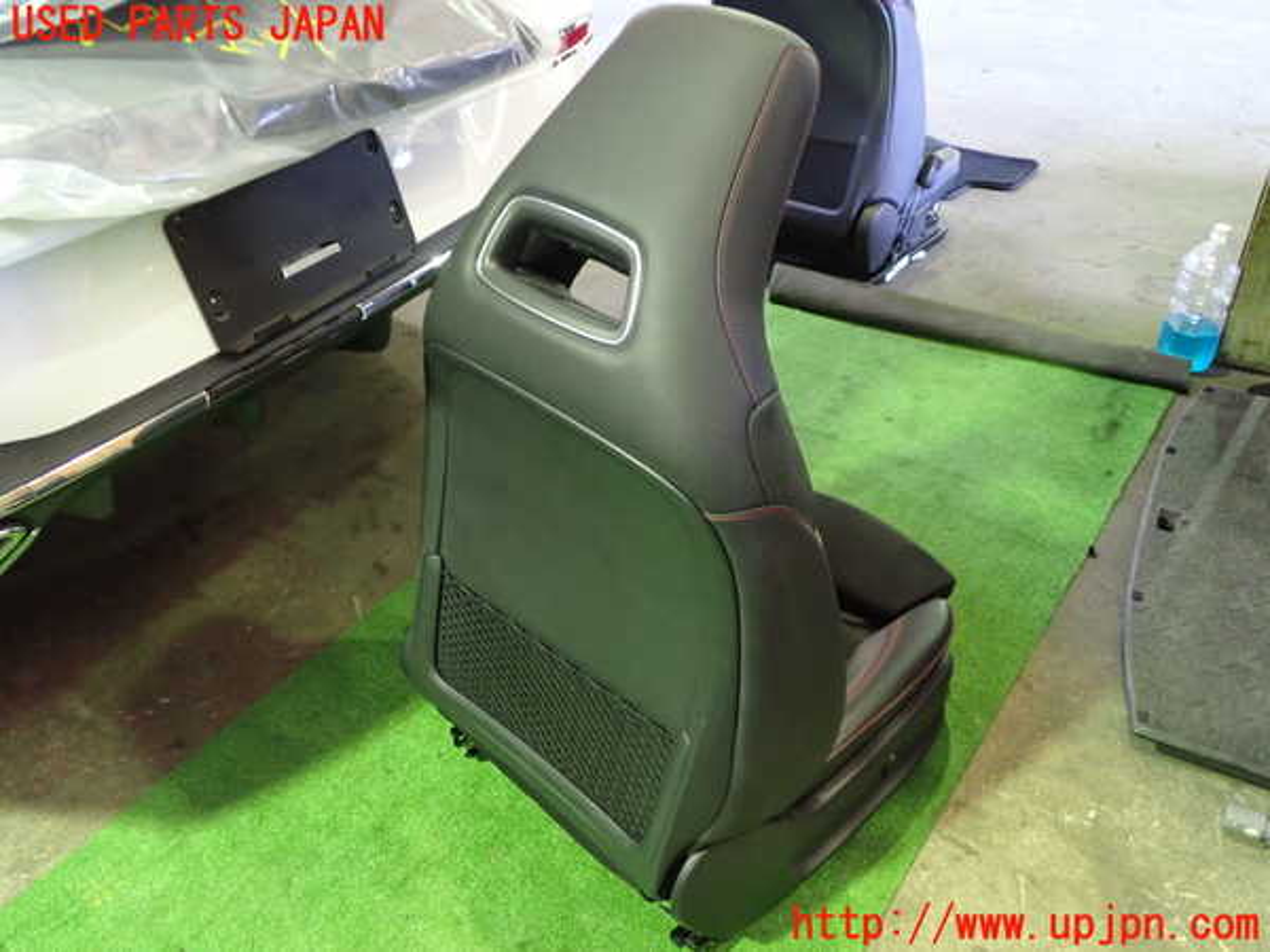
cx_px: 635
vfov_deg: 46.8
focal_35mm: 30
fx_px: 1101
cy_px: 476
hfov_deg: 60.0
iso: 800
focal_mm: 5.4
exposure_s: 1/20
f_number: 2.3
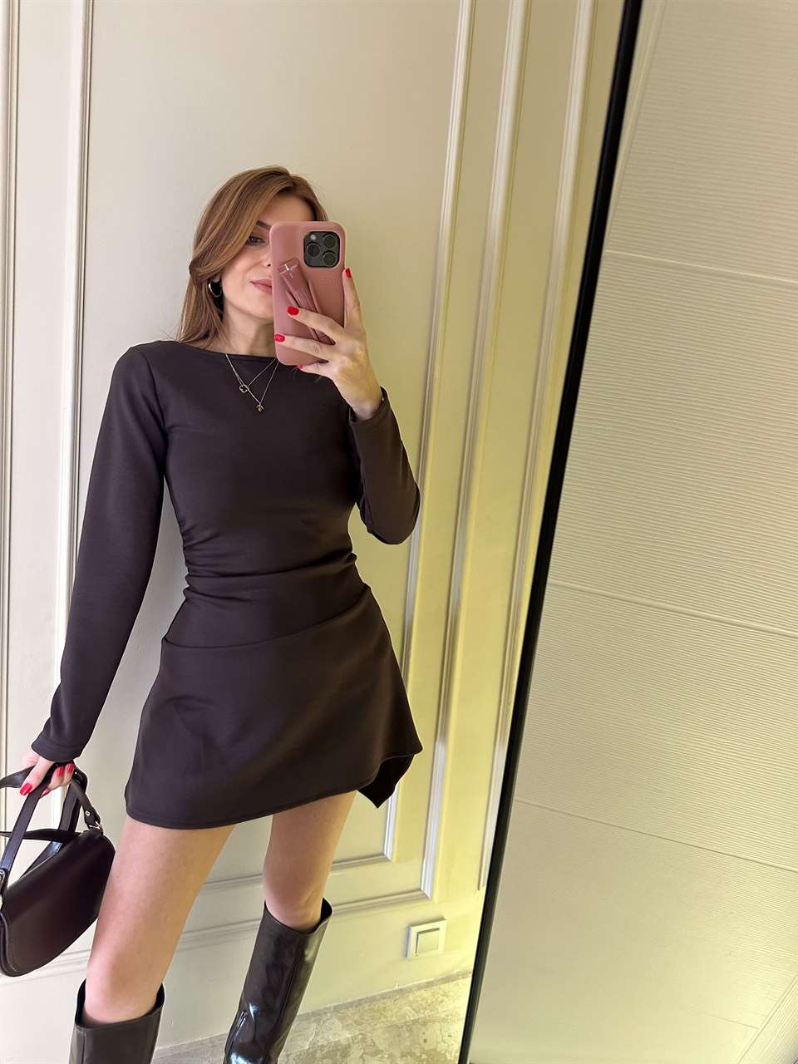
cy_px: 532
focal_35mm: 24
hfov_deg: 56.8
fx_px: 738
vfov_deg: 71.6
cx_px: 399
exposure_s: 1/60
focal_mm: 6.86
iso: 320
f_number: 1.78
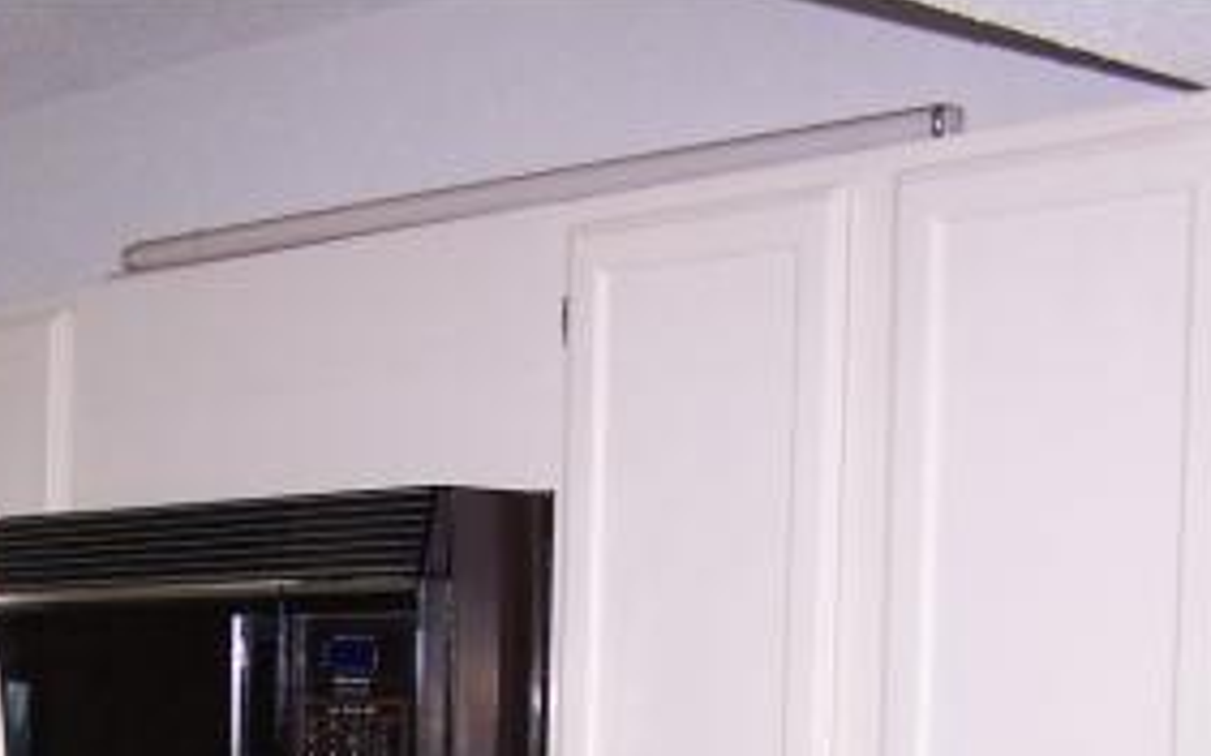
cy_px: 919
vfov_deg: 15.1
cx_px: 155
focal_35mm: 83
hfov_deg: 24.3
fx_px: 2738
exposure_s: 1/60
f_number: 2.8
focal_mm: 6.3
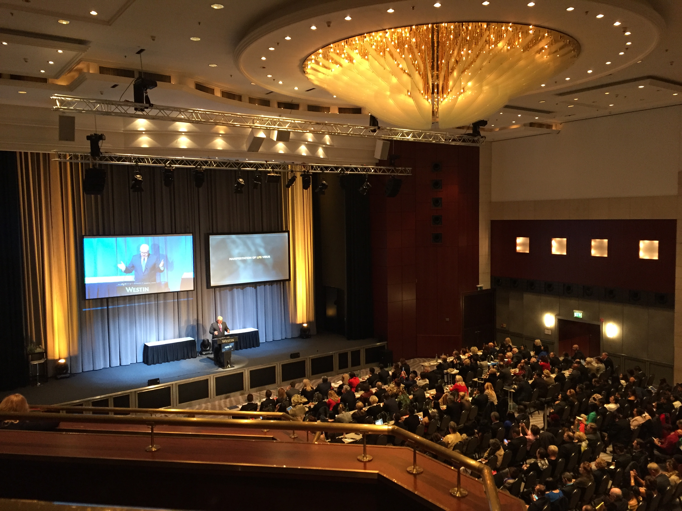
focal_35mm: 29
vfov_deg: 48.2
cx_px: 341
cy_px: 256
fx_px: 571
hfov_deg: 61.7
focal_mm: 4.15
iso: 200
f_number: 2.2
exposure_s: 1/33
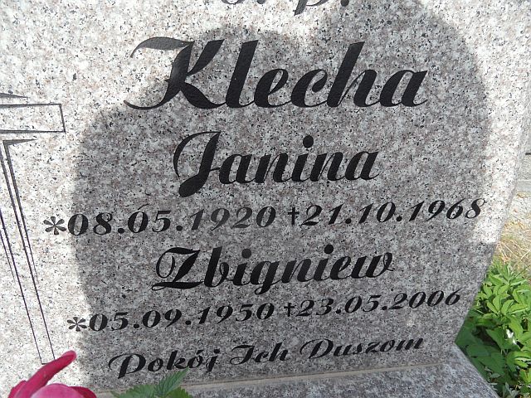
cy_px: 199
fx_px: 368
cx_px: 266
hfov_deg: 71.6
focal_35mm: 24
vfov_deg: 56.8
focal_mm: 3.9
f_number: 3.2
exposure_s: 1/350
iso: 80
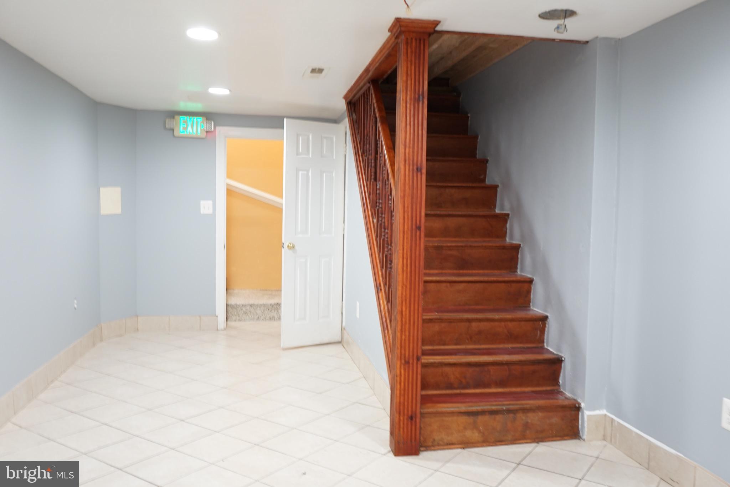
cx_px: 365
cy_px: 244
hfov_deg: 63.7
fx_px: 588
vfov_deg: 45.0
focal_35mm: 29
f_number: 3.5
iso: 400
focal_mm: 29
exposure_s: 1/8
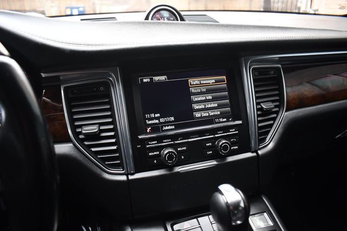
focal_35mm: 27
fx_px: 260
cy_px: 116
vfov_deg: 47.9
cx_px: 174
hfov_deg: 67.4
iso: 900
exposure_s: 1/125
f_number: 3.5
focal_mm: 18
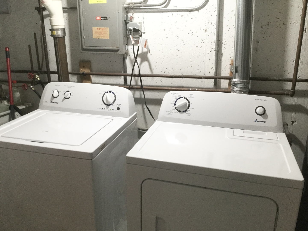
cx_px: 154
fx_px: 276
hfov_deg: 58.4
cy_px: 116
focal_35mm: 31
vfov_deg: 45.4
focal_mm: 3.3
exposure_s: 1/30
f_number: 2.4
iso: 80
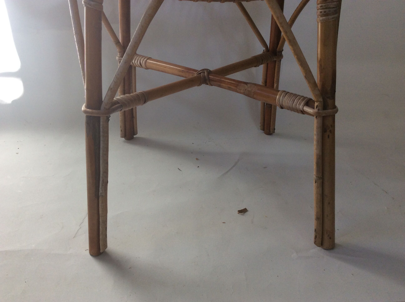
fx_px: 374
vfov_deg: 44.1
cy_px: 151
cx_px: 202
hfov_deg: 56.9
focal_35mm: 32
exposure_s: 1/100
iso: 64
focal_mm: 3.3
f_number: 2.4
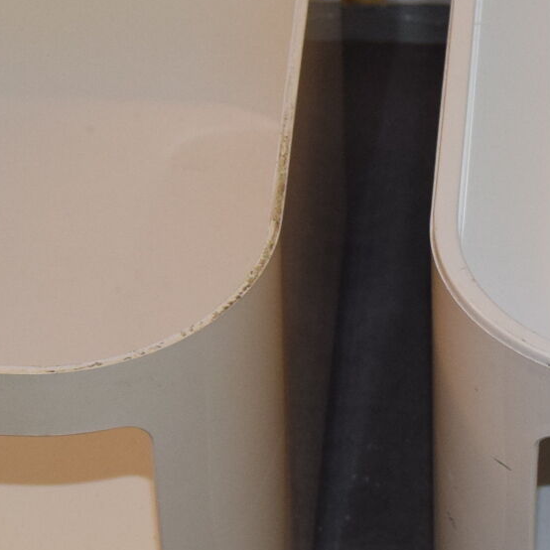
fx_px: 3218
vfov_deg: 9.8
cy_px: 295
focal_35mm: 179
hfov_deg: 9.8
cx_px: 347
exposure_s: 1/80
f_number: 4
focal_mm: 26
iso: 800
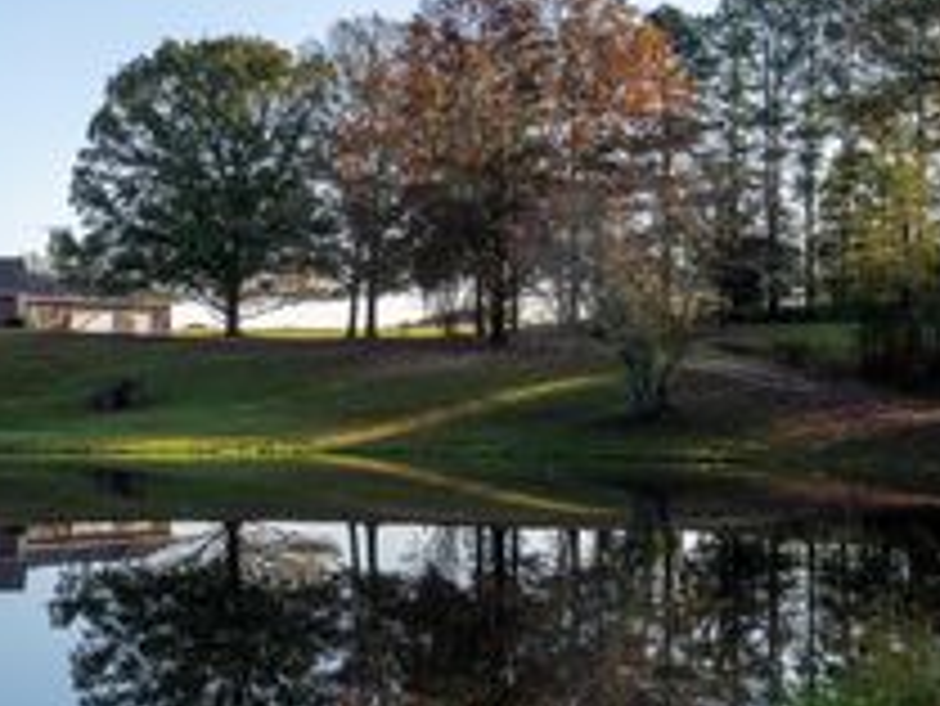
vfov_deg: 21.3
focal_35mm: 69
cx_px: -121
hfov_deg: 25.8
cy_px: 393
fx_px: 1875
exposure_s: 1/800
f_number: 8
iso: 100
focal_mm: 30
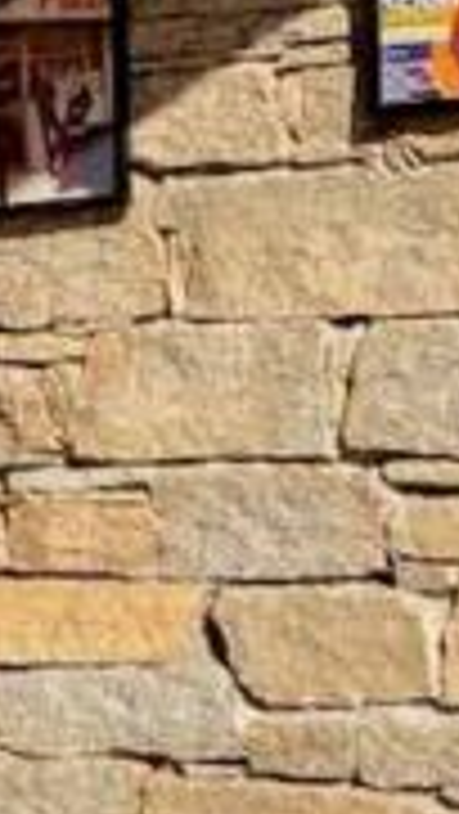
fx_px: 3198
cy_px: 621
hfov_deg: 8.2
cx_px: 387
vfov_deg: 14.5
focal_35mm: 148
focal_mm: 6.76
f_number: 1.78
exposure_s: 1/3953
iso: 80
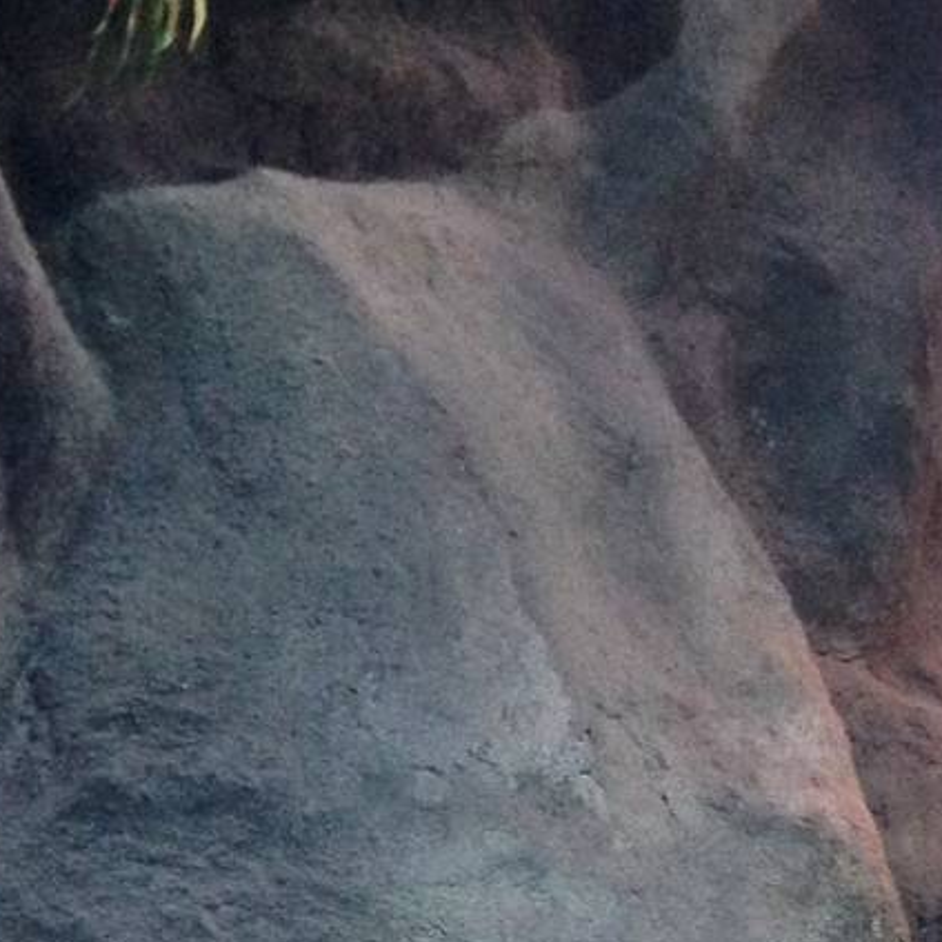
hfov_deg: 15.0
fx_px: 3387
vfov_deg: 15.6
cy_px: 866
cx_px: 1282
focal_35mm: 110
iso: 400
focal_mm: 4.12
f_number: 2.4
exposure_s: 1/17
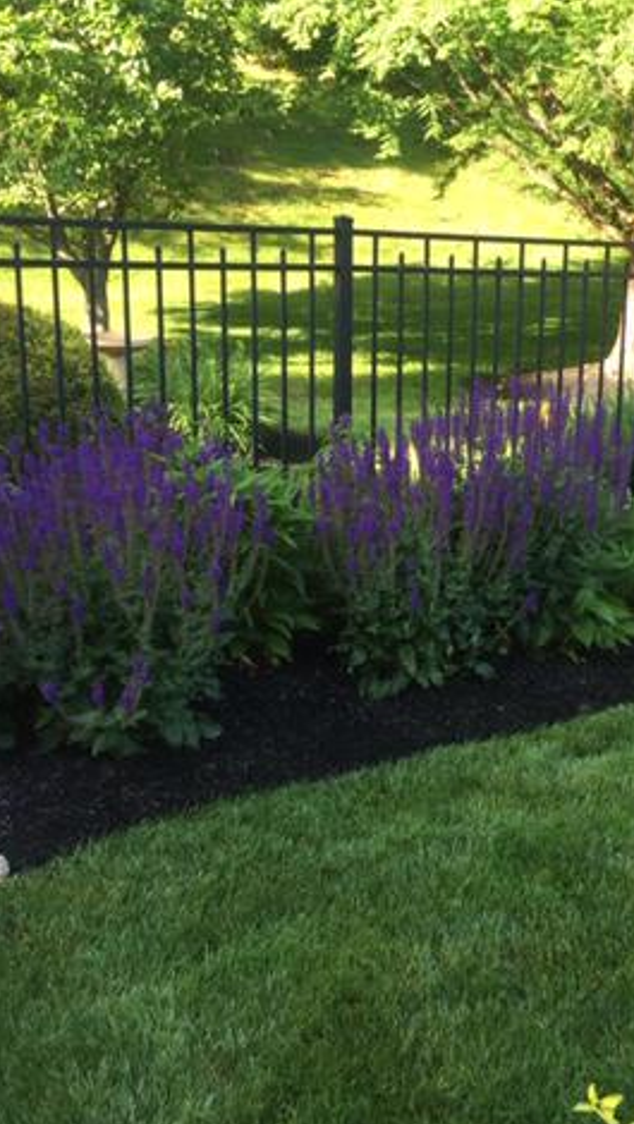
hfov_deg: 27.1
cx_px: 526
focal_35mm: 43
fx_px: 1283
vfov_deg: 47.3
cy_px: 569
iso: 32
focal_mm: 4.15
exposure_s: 1/120
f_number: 2.2
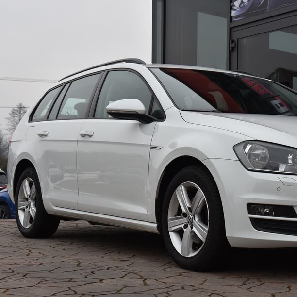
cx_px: 237
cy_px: 165
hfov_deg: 23.0
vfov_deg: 23.3
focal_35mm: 74
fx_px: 718
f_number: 8
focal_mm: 52
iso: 500
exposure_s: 1/250
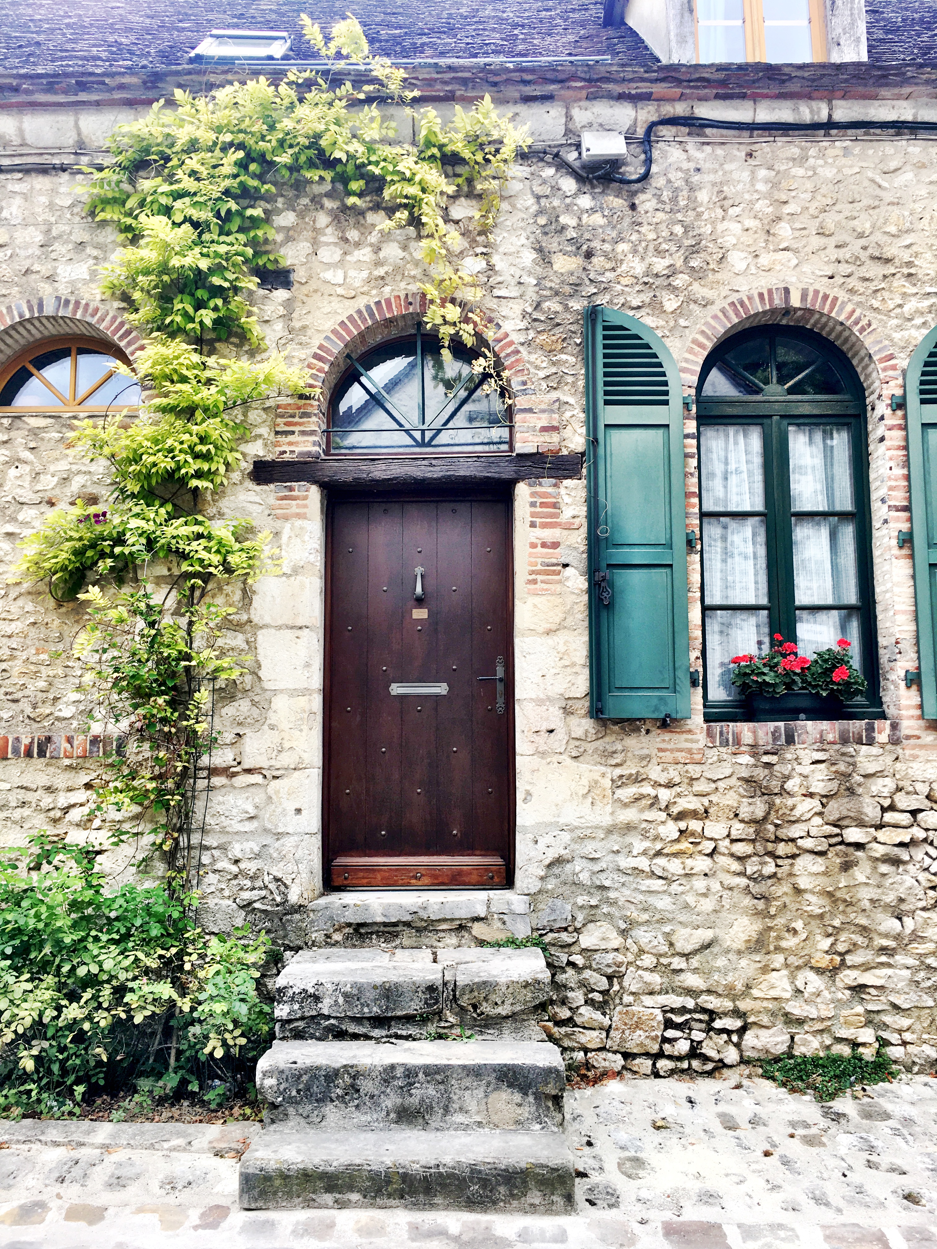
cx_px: 468
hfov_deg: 48.2
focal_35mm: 29
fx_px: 1047
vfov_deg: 61.7
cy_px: 624
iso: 25
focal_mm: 4.15
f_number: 2.2
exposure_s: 1/170
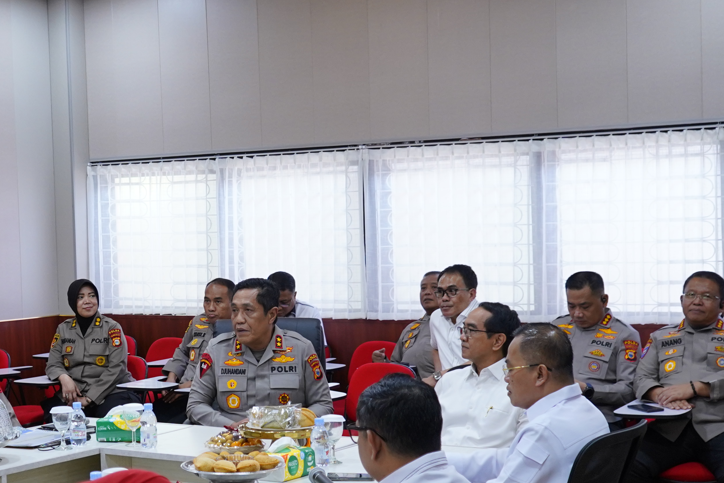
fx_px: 1327
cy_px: 309
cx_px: 192
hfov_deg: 30.1
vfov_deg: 20.6
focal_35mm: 66
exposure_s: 1/125
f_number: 3.5
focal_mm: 28
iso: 1000
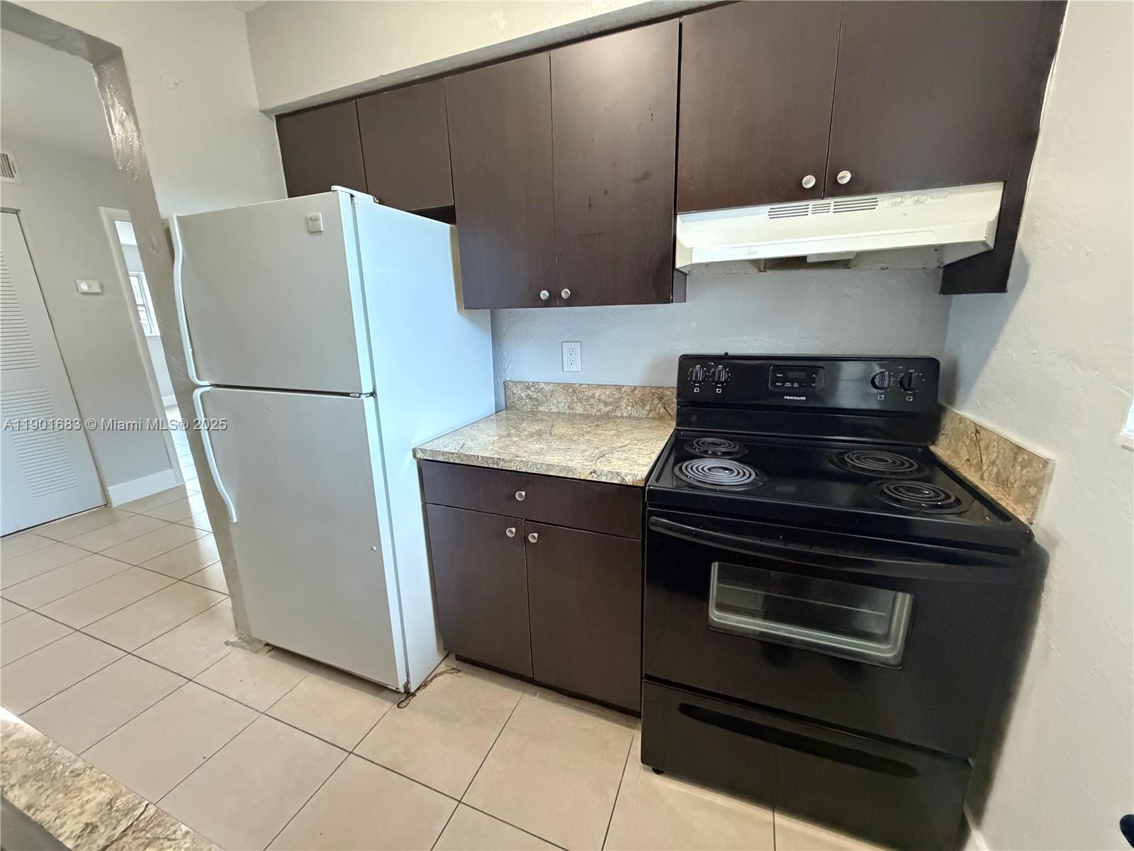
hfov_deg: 102.1
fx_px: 459
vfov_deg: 85.7
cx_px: 567
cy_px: 426
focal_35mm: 14
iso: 1250
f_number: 2.2
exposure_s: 1/40
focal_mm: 2.22
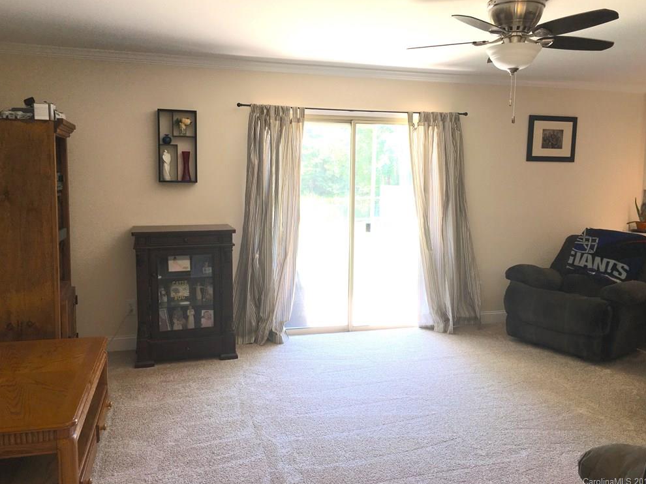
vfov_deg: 46.8
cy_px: 237
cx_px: 324
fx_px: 560
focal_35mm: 30
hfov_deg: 60.0
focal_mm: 4.15
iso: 25
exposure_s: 1/44
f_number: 2.2
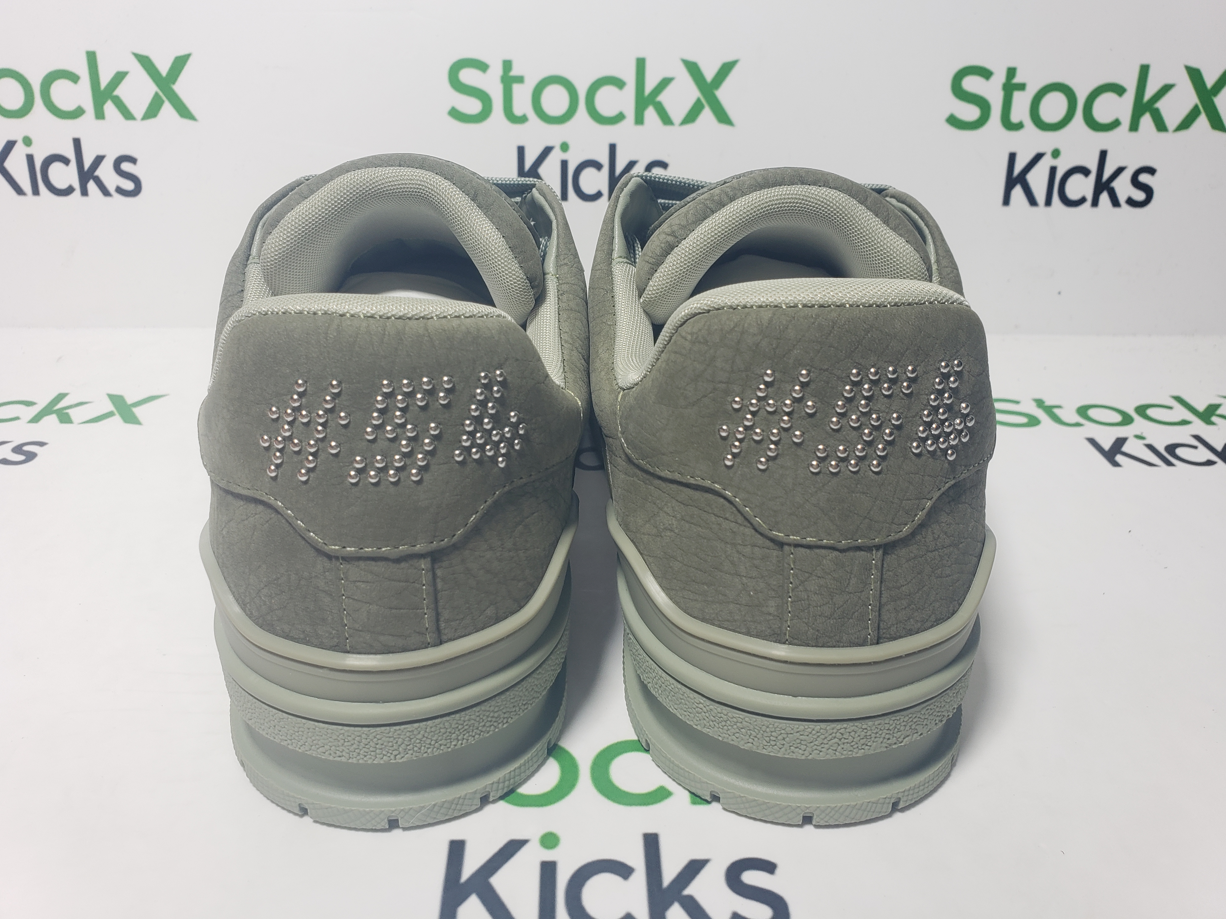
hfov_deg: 65.3
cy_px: 443
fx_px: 956
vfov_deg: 51.3
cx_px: 604
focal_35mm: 27
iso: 50
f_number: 2.4
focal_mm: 4.3
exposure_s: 1/134
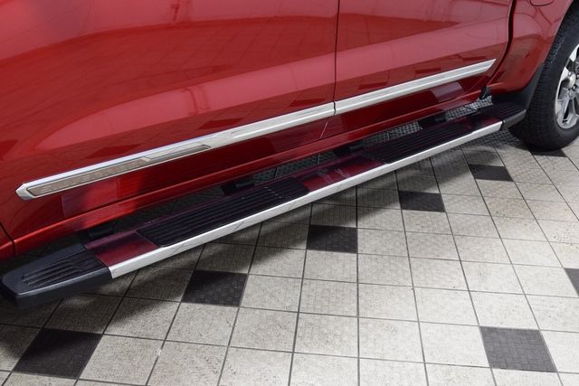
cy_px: 193
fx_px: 579
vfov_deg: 36.9
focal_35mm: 36
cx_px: 290
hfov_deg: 53.1
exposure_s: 1/15
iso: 1100
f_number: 6.3
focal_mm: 24
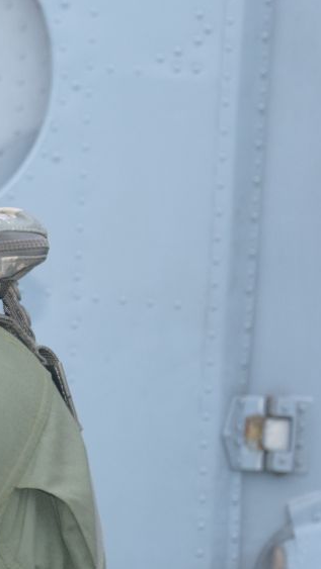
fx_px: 4188
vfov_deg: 7.8
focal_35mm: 277
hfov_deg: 4.3
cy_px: 261
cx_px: -321
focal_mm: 62
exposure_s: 1/60
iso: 900
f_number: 5.3
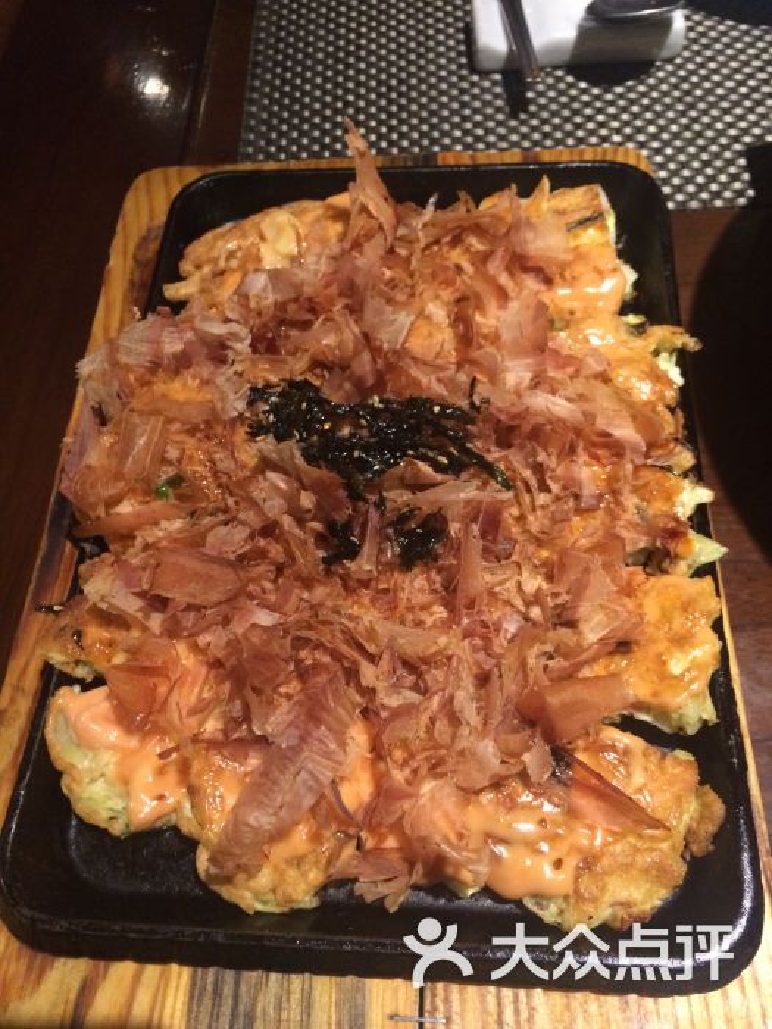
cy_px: 514
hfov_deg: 48.2
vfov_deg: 61.7
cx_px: 386
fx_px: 862
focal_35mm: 29
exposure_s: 1/20
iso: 250
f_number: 2.2
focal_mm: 4.15
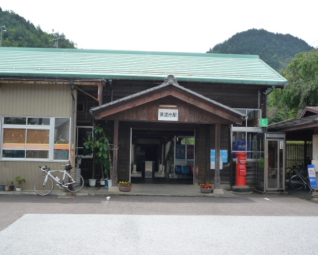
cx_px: 157
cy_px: 133
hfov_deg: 41.1
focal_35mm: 45
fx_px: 424
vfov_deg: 33.4
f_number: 4
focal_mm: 6.8
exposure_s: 1/640
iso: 160
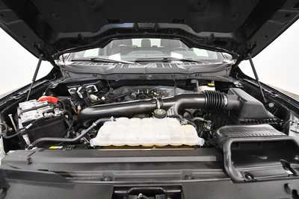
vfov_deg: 77.4
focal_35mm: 15
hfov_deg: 100.4
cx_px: 150
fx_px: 125
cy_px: 100
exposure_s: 1/125
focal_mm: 10
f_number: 4.5
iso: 1800
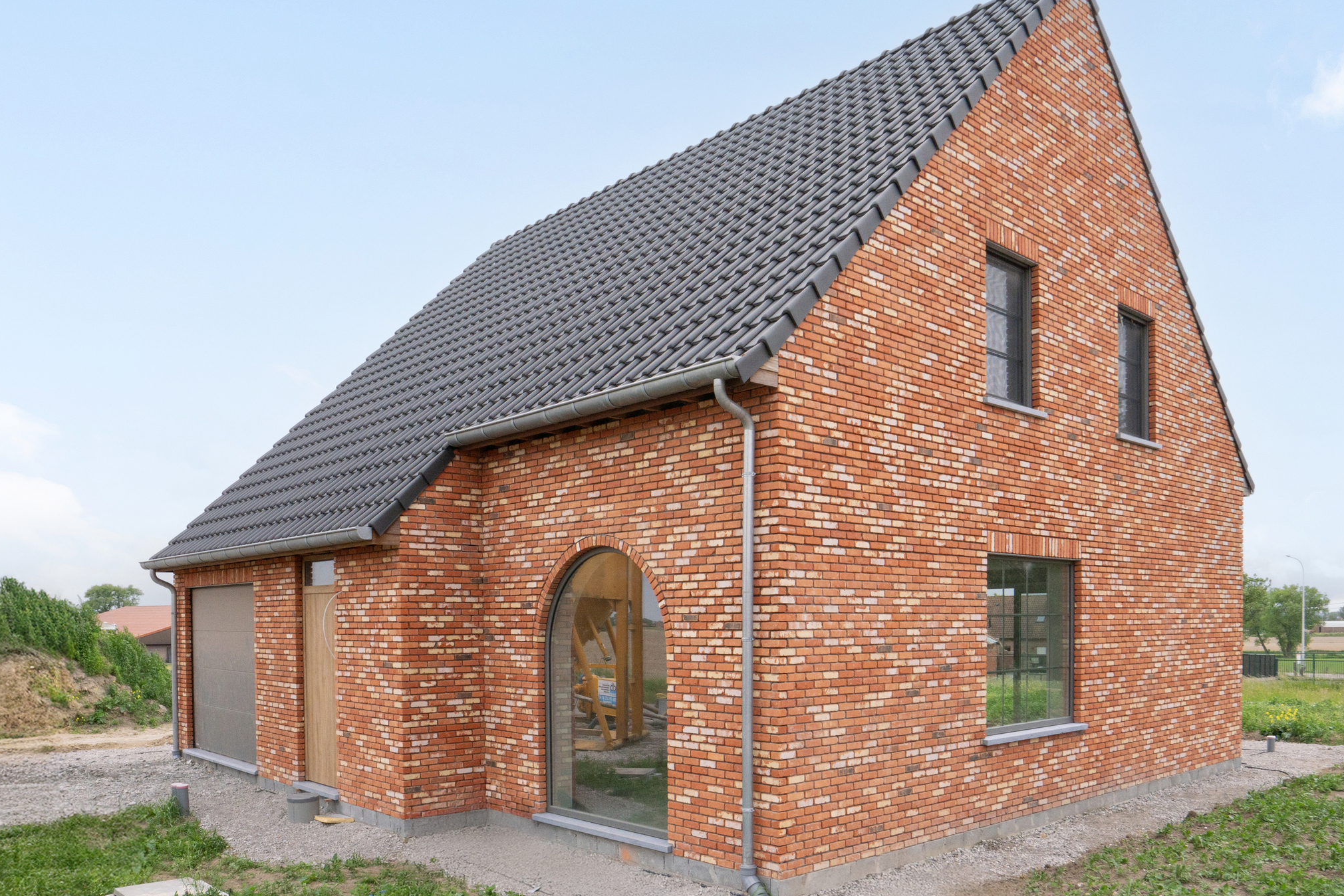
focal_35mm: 19
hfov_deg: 86.8
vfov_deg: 64.6
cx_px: 709
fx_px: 709
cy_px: 442
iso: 800
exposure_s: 1/1250
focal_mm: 16
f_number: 11
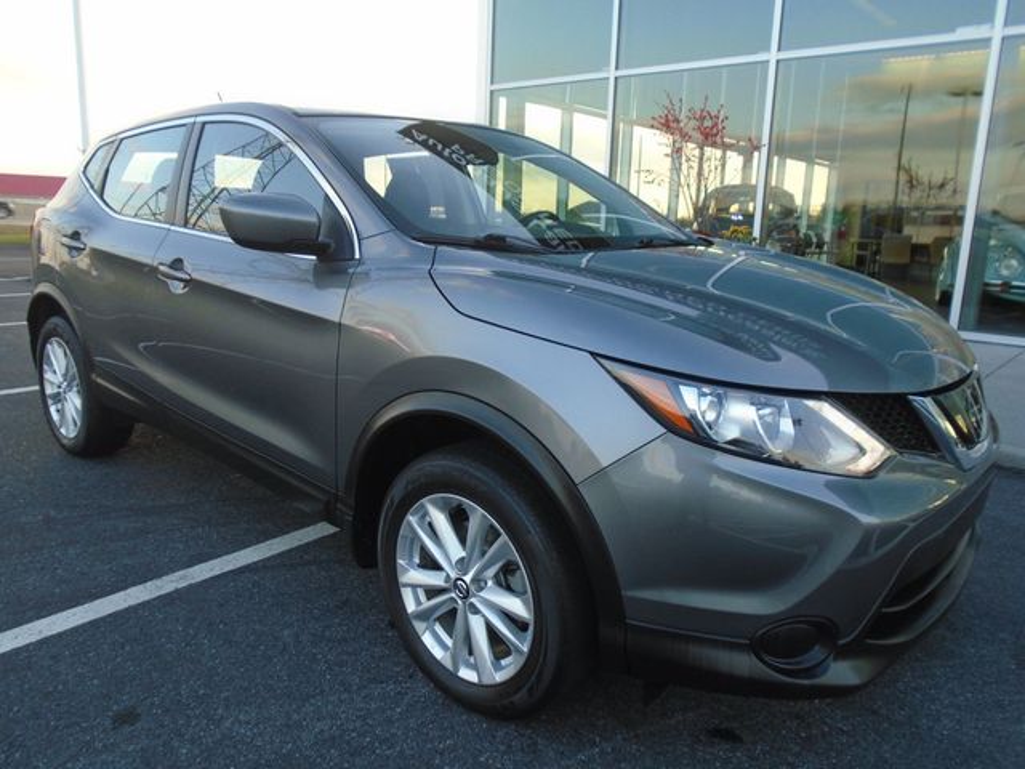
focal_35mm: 26
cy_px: 384
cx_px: 512
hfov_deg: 67.3
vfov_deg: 53.1
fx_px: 770
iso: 100
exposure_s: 1/100
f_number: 3.2
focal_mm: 4.6
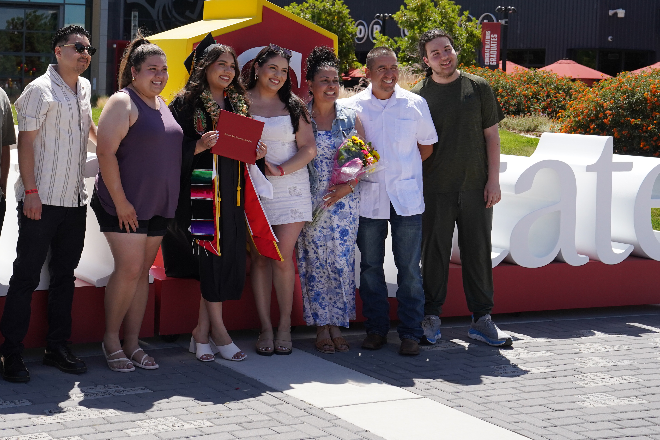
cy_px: 113
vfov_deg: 20.2
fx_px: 1228
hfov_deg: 29.8
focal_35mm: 67
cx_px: 199
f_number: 5
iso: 1000
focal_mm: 43
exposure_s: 1/4000
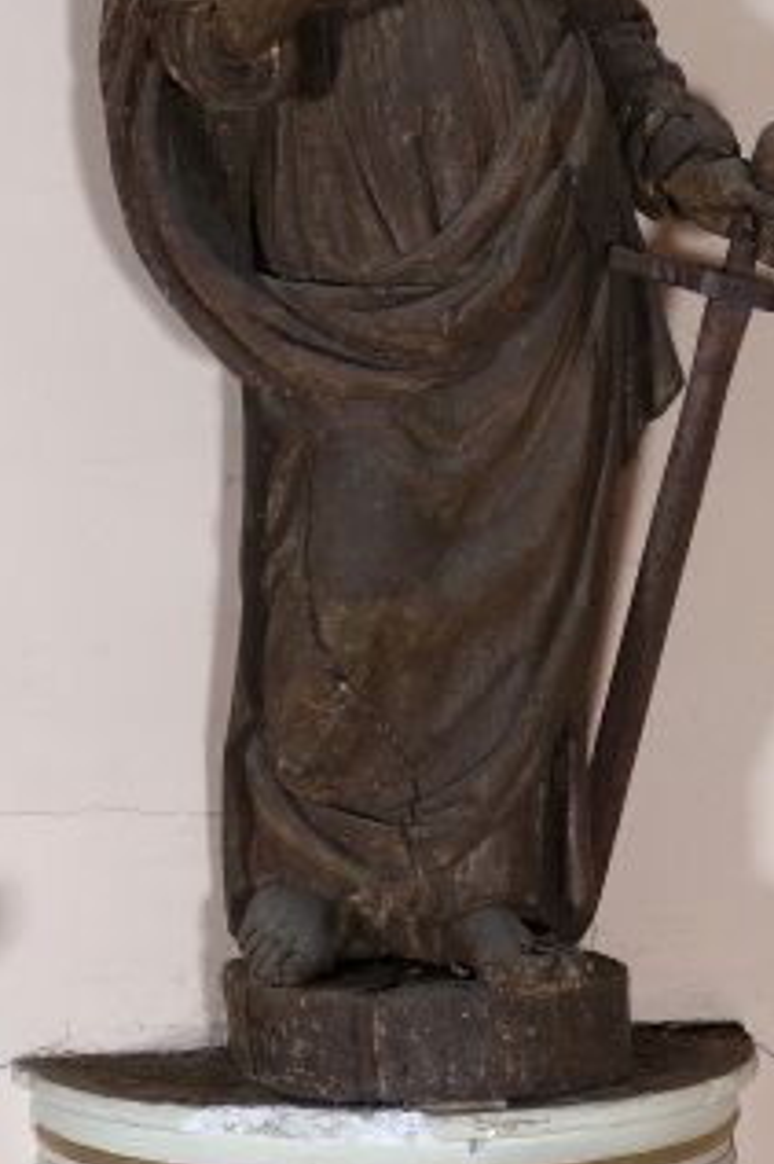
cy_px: 253
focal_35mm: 121
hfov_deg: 11.3
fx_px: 3906
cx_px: 440
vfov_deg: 16.8
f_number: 13
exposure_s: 1/60
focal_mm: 50
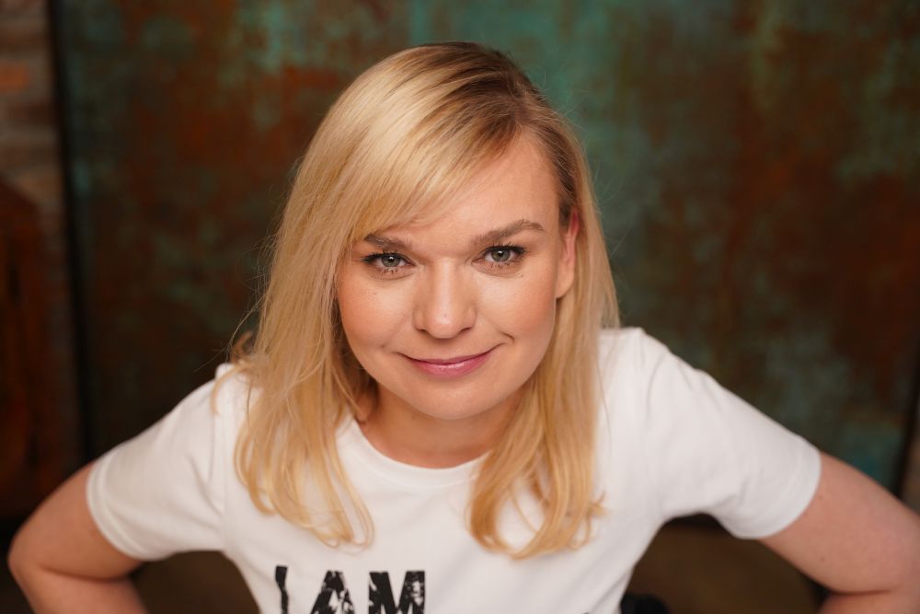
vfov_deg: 31.8
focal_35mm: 42
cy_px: 307
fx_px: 1076
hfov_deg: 46.3
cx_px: 460
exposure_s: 1/160
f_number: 2.8
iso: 1250
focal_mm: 42.1
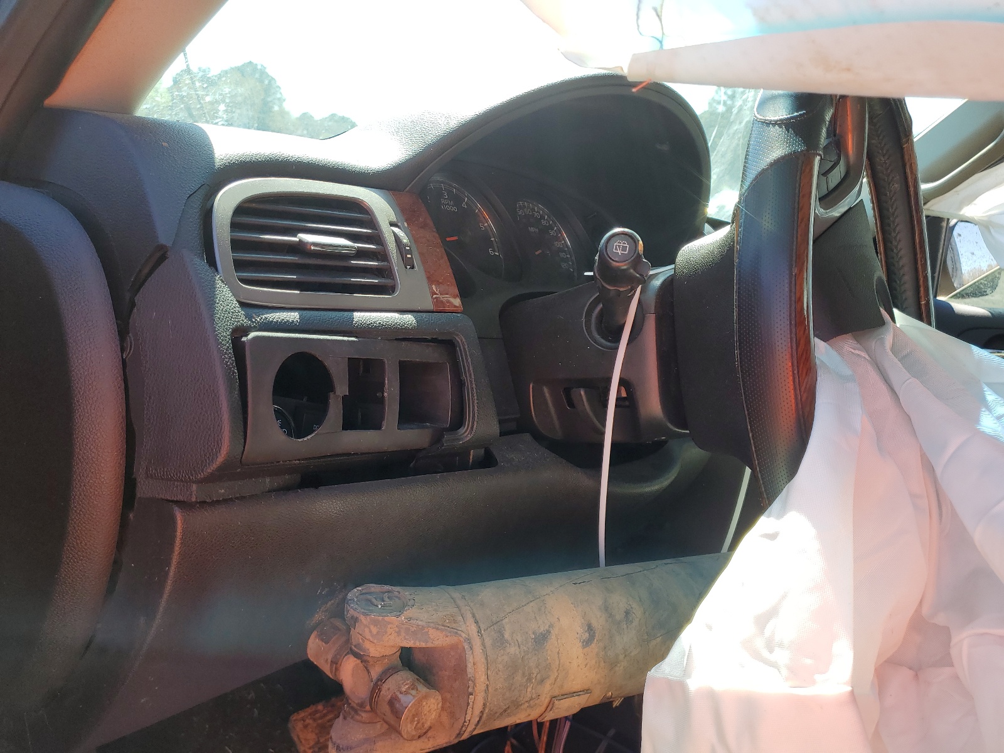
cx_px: 502
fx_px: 754
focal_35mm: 26
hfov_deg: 67.3
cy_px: 376
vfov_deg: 53.1
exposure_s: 1/500
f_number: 1.5
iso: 50
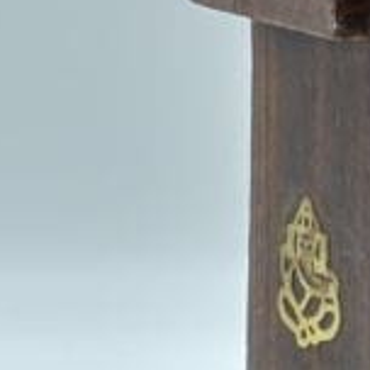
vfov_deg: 8.6
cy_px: 82
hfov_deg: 8.5
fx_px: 2443
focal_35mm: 202
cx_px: 511
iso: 50
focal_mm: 5.96
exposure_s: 1/96
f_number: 1.6
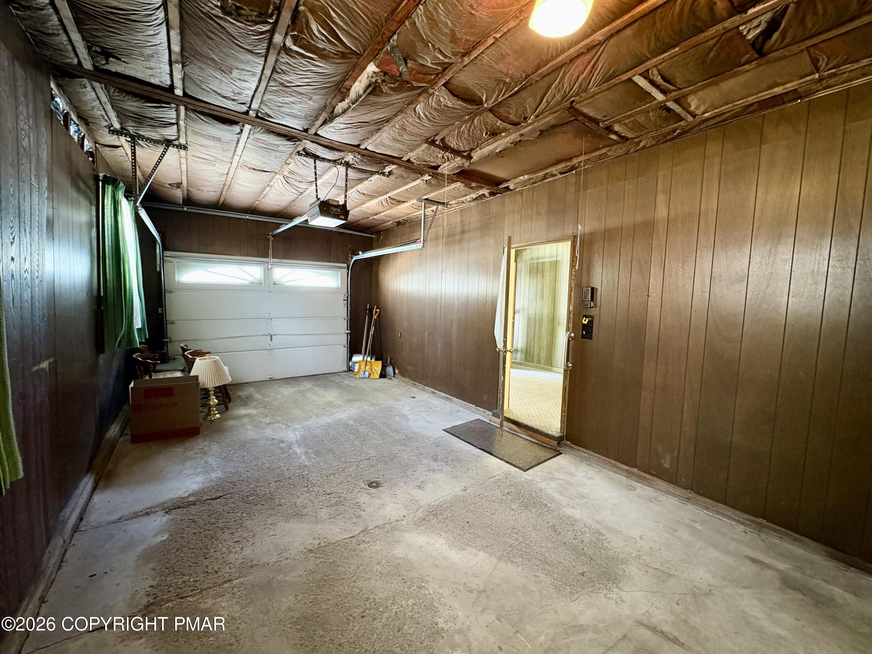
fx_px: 353
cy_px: 327
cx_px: 436
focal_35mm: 14
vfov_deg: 85.7
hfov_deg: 102.1
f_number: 2.2
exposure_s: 1/40
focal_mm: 2.22
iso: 640
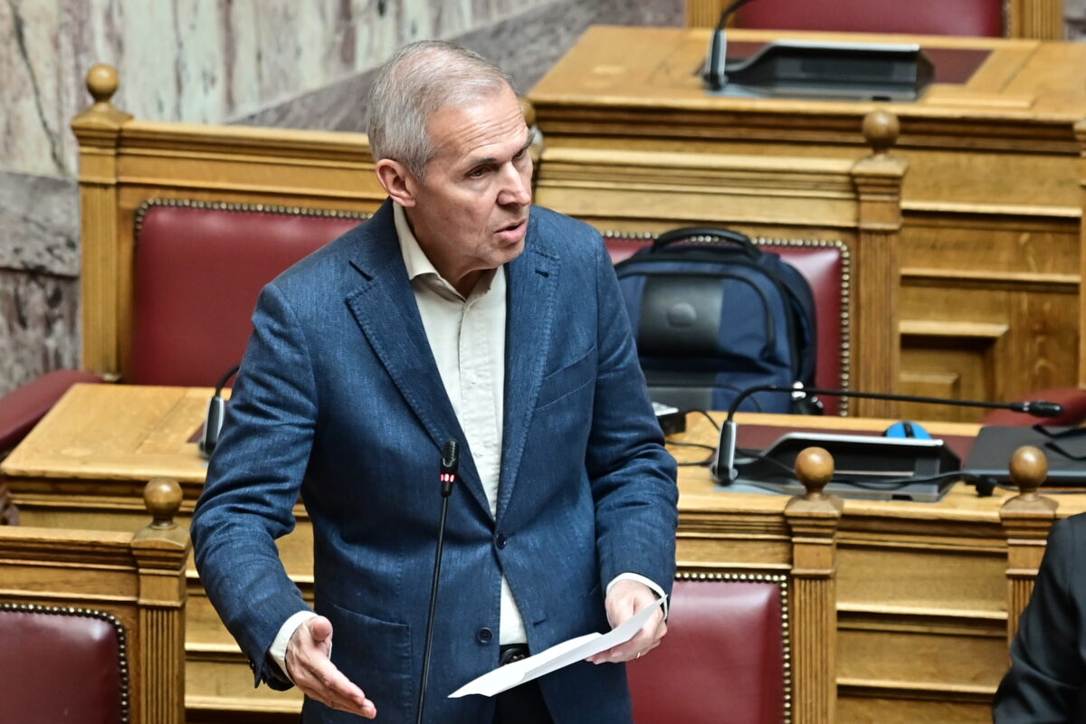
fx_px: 9049
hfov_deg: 6.9
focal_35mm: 300
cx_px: 543
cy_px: 362
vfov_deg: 4.6
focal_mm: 200
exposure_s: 1/250
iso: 1000
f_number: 4
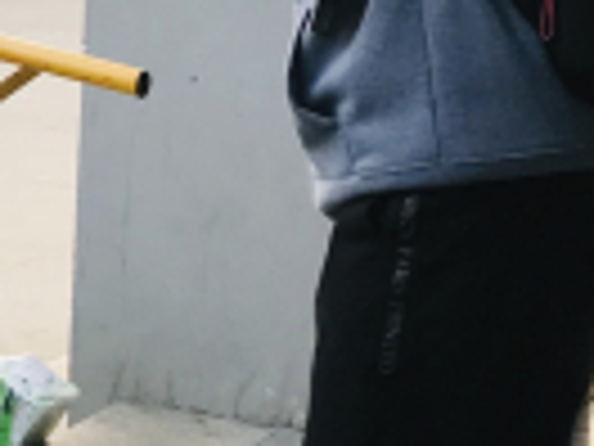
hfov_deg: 13.0
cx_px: -495
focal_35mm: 136
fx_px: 2334
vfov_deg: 10.9
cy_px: 72
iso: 32
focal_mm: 3.99
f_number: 1.8
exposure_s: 1/100
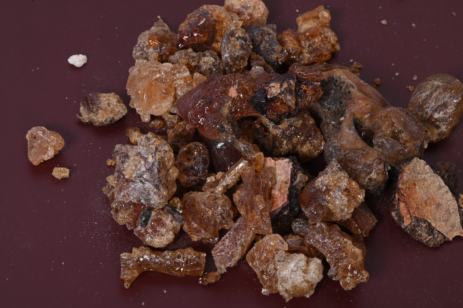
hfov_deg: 19.5
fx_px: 1349
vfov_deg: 13.0
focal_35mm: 105
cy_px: 154
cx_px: 232
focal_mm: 105
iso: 200
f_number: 16
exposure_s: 1/125
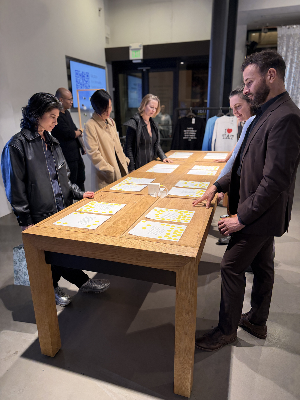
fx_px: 277
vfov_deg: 71.6
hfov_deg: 56.8
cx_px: 150
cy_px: 200
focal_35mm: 24
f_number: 1.78
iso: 200
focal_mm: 6.76
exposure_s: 1/60
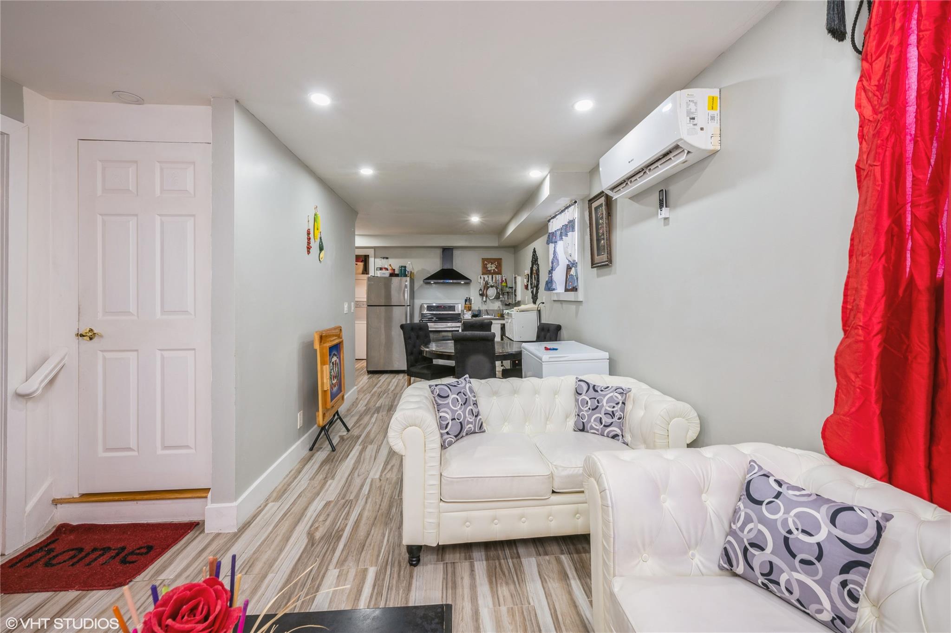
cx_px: 476
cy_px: 316
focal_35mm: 14
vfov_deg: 81.1
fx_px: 370
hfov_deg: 104.3
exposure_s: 1/1.67
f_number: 11
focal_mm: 14
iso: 200
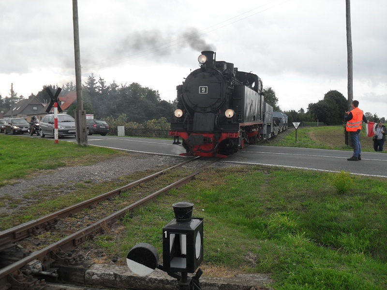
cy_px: 145
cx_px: 194
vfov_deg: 40.7
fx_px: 391
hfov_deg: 52.6
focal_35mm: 35
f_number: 8.9
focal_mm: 6.2
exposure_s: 1/60
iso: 100
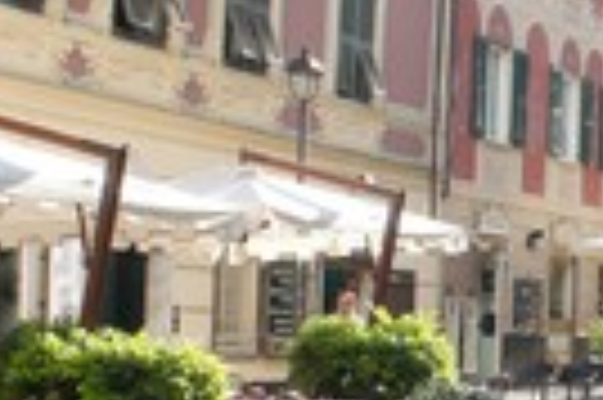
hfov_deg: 20.3
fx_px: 1556
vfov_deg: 14.6
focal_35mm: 93
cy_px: 274
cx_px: 756
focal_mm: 18
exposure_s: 1/250
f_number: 6.3
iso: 500
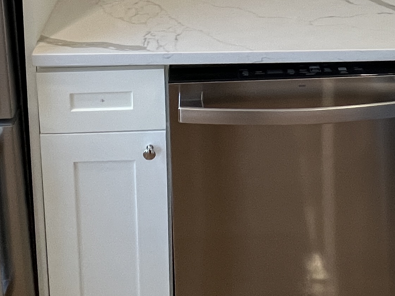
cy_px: -162
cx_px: 209
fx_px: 536
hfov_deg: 40.4
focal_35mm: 47
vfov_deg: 23.7
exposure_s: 1/120
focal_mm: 1.57
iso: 250
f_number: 1.8
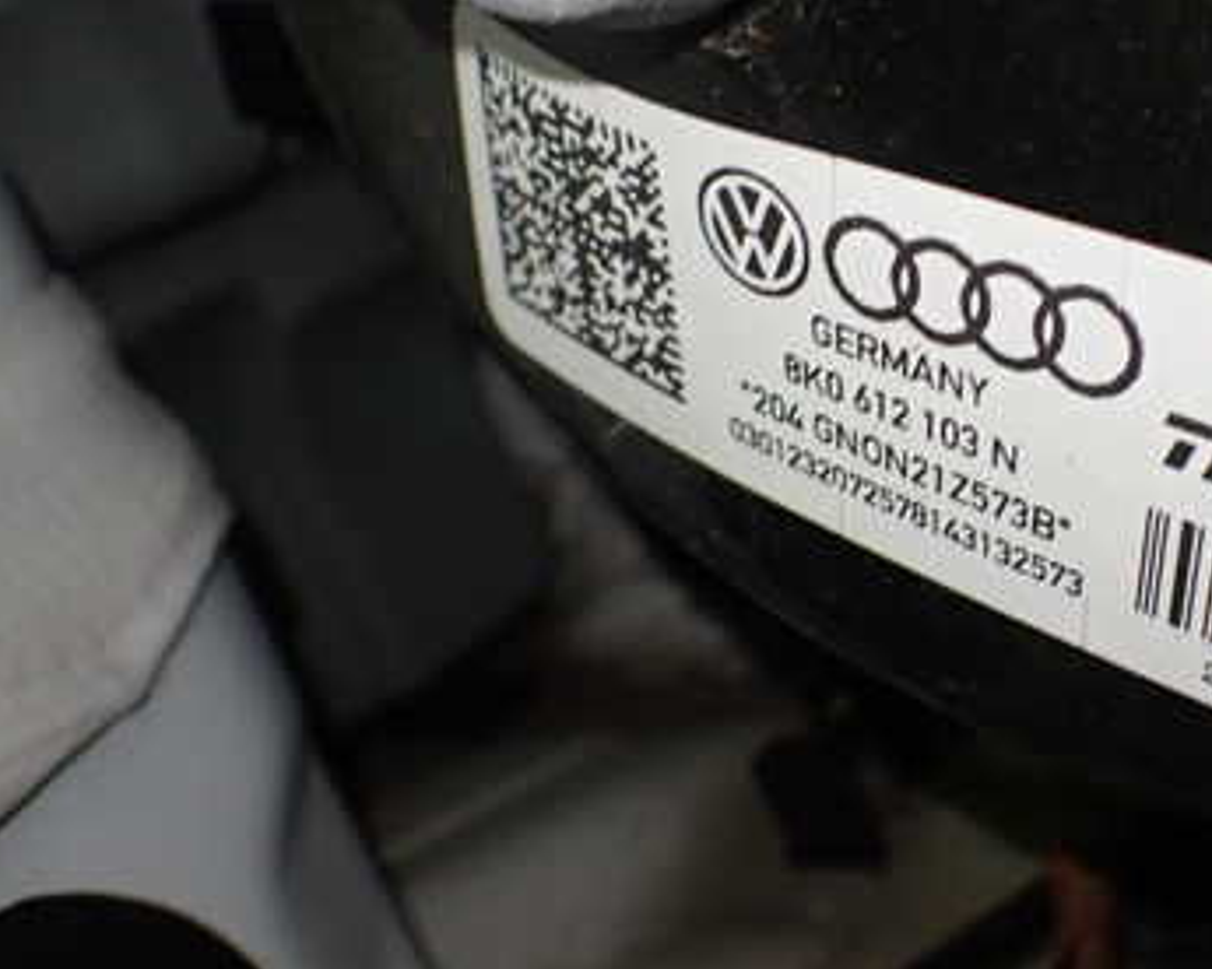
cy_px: 393
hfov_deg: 35.8
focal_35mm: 51
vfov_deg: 29.6
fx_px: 1829
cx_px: 906
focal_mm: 5.4
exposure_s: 1/125
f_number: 2.3
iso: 320
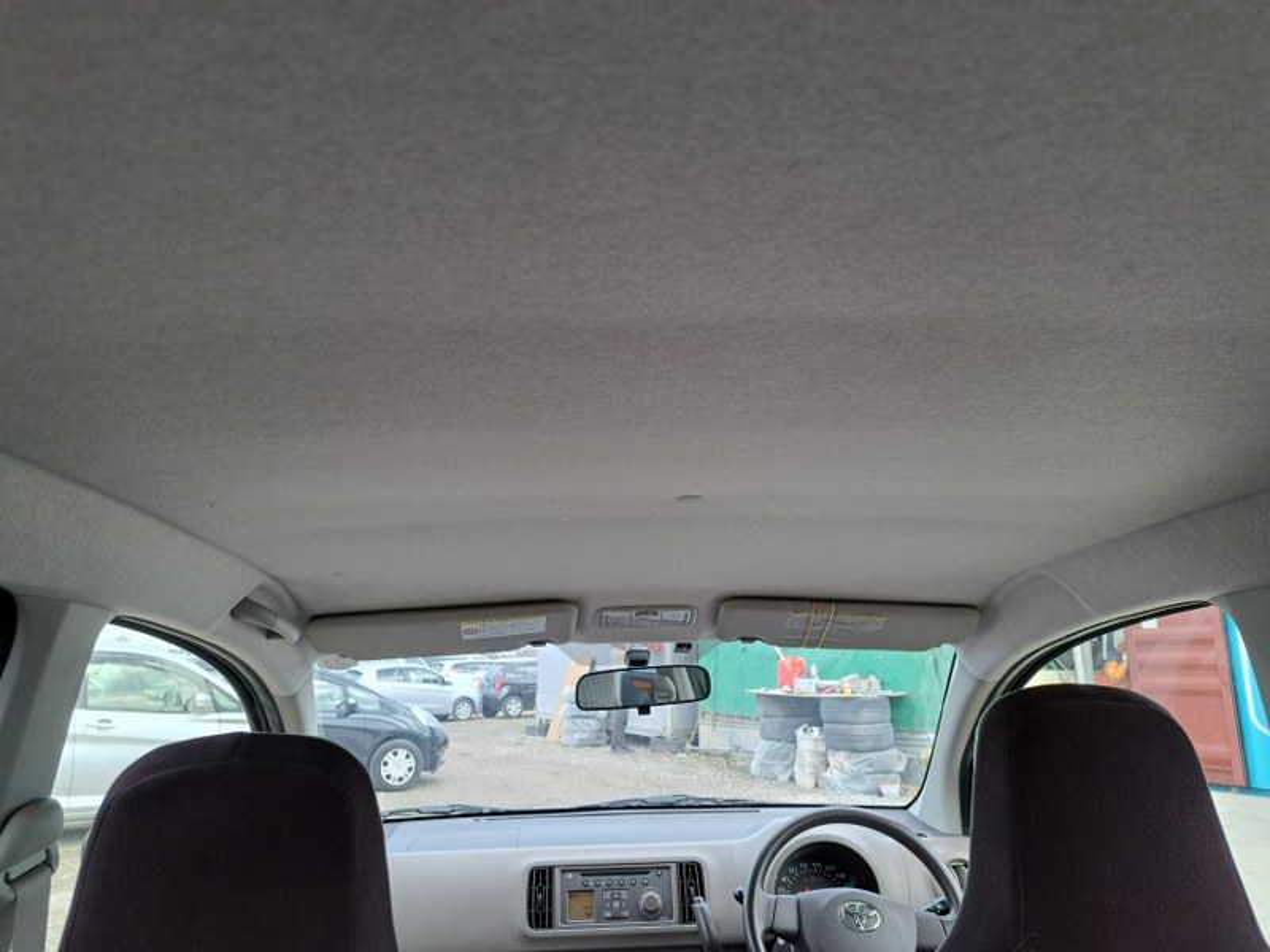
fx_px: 881
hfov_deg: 71.6
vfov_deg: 56.8
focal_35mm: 24
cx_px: 635
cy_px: 476
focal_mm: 5.23
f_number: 1.8
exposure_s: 1/100
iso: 50
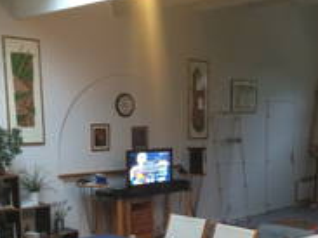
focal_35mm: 57
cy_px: 200
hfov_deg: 33.5
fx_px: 523
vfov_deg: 25.1
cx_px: 214
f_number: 2.2
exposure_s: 1/25
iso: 320
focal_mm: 4.15
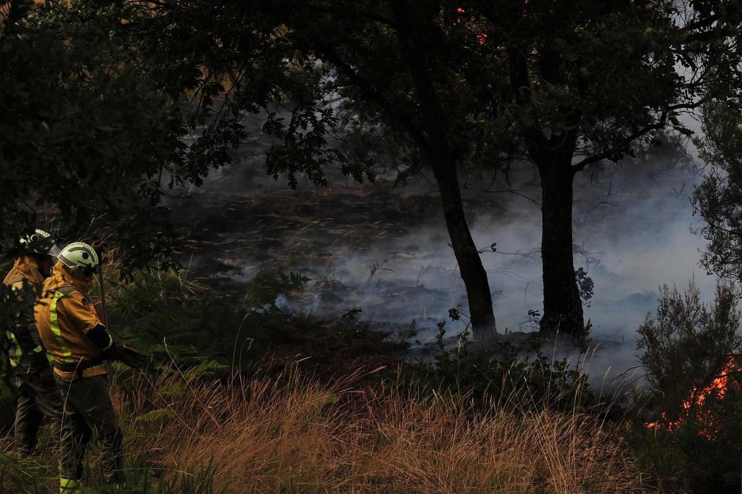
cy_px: 256
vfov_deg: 9.9
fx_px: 2842
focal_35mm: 138
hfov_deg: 14.9
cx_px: 426
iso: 160
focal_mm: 116
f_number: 6.3
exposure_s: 1/500
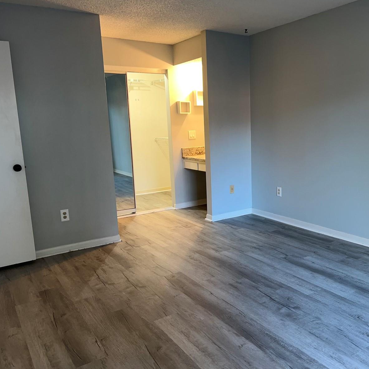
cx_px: 239
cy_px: 183
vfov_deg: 52.5
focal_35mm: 31
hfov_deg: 51.8
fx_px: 374
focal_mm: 5.7
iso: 32
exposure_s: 1/22
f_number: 1.5
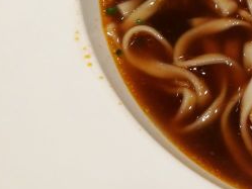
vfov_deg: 18.7
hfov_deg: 23.1
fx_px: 554
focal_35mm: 76
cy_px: -18
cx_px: 316
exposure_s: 1/50
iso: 125
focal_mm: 4.5
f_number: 2.2
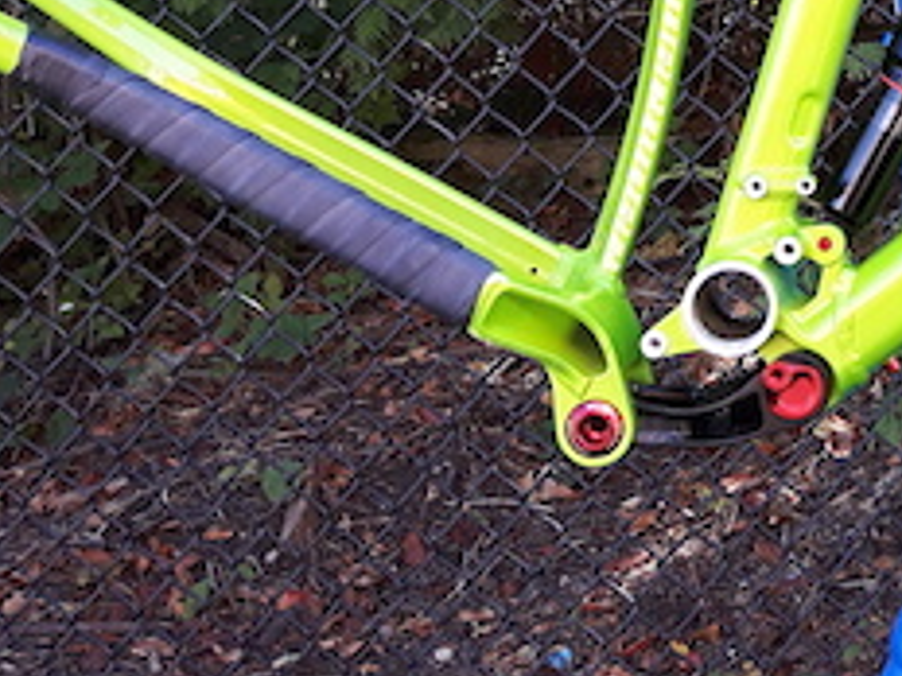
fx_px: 2788
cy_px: -105
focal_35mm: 107
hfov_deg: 17.3
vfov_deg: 13.5
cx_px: 1162
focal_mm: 3.7
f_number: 1.9
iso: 64
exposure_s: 1/100
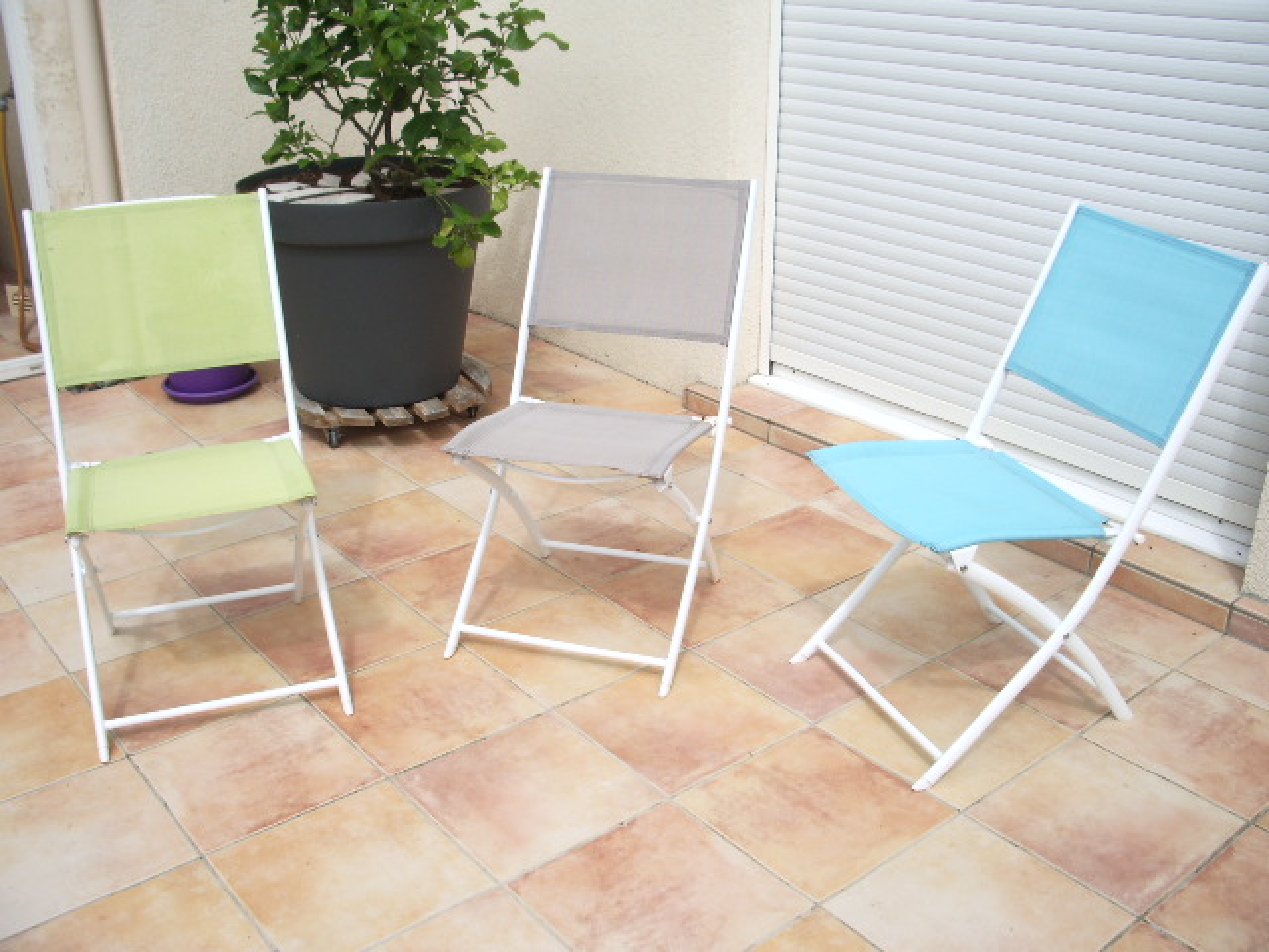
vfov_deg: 40.7
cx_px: 634
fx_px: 1283
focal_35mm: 35
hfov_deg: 52.6
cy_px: 476
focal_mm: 5.8
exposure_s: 1/500
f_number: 4.3
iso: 50
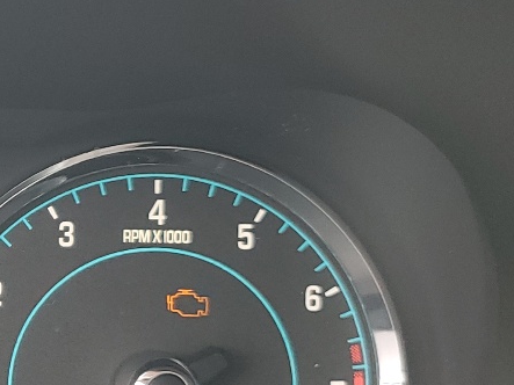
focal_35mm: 94
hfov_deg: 18.6
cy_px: 291
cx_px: -244
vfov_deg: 15.6
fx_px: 1395
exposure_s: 1/60.2
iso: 54
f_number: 1.5
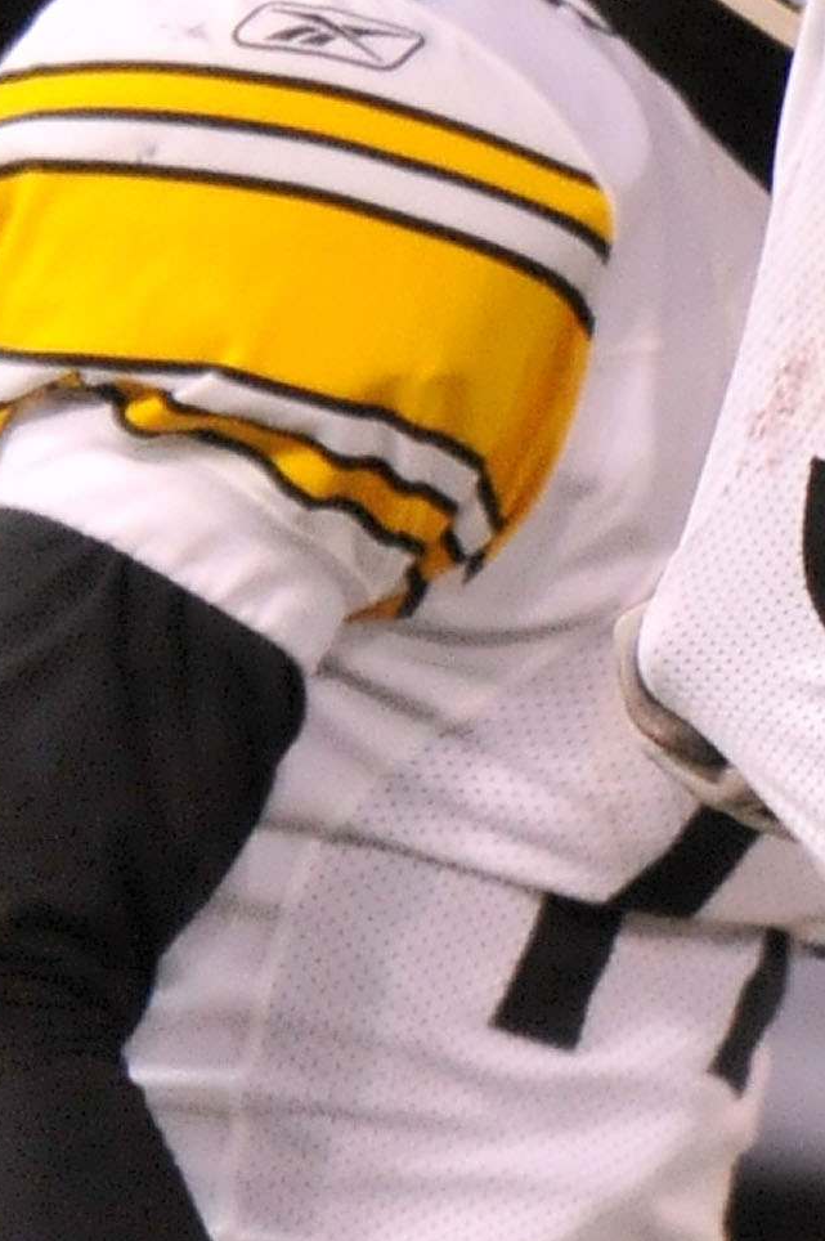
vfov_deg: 1.1
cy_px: 348
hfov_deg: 0.7
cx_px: 1537
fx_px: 63875
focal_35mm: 1855
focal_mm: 420
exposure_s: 1/1000
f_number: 4
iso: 4000
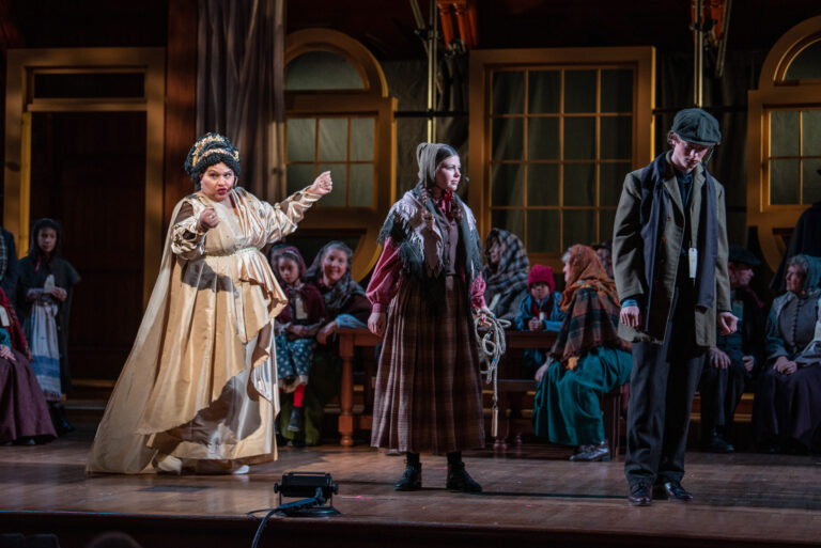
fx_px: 1962
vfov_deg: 15.9
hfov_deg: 23.6
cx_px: 410
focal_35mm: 86
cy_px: 274
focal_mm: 86
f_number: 2.8
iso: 1250
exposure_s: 1/100
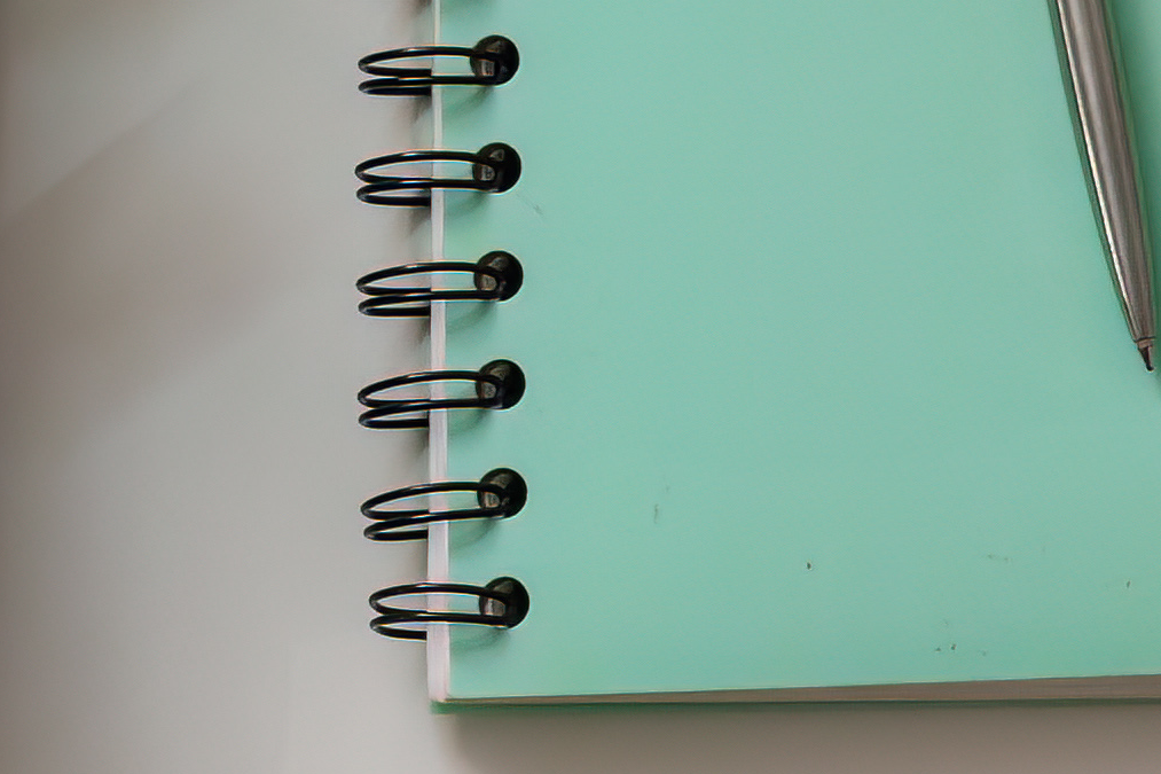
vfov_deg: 3.9
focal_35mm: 346
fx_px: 11156
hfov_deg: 5.9
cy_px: -1487
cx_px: 1142
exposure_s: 1/100
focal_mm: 50
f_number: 5.6
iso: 2000
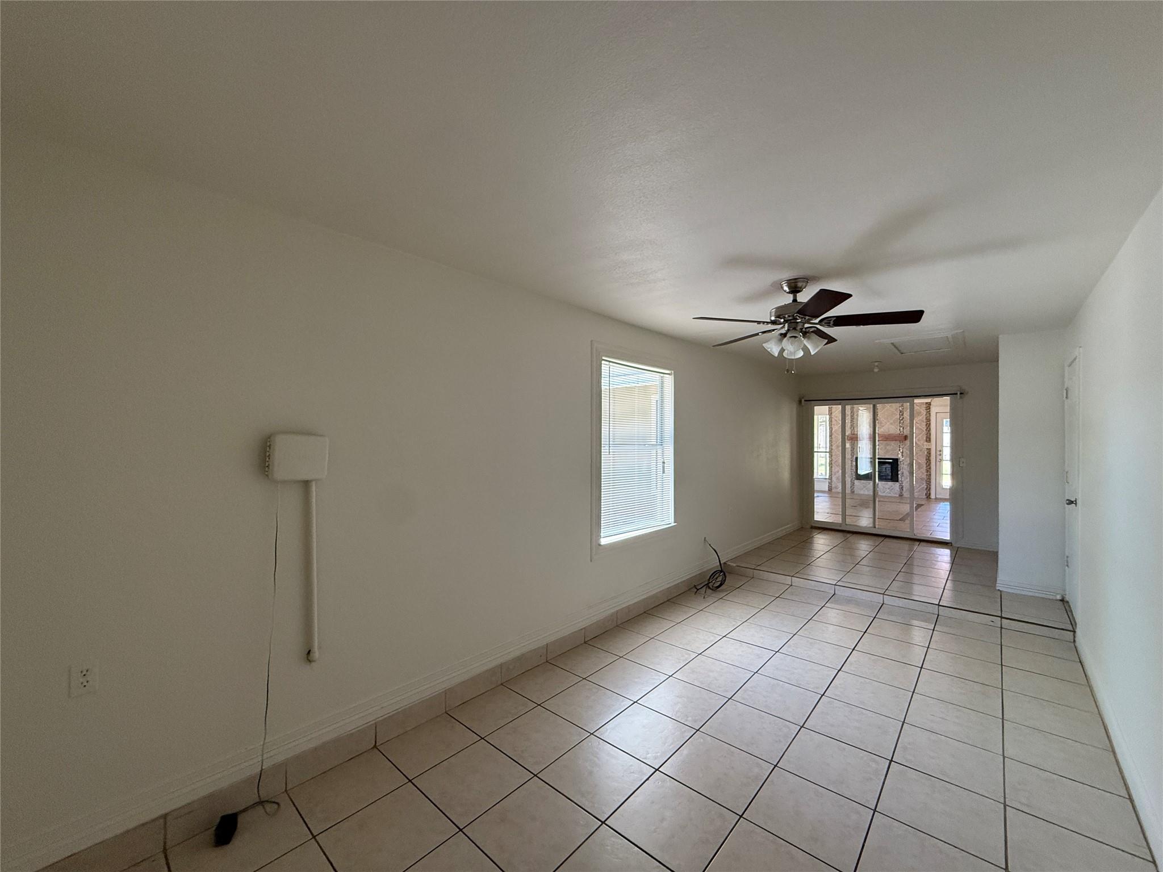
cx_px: 582
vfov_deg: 85.7
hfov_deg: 102.1
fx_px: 470
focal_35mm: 14
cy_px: 436
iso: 320
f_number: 2.2
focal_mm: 2.22
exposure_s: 1/120
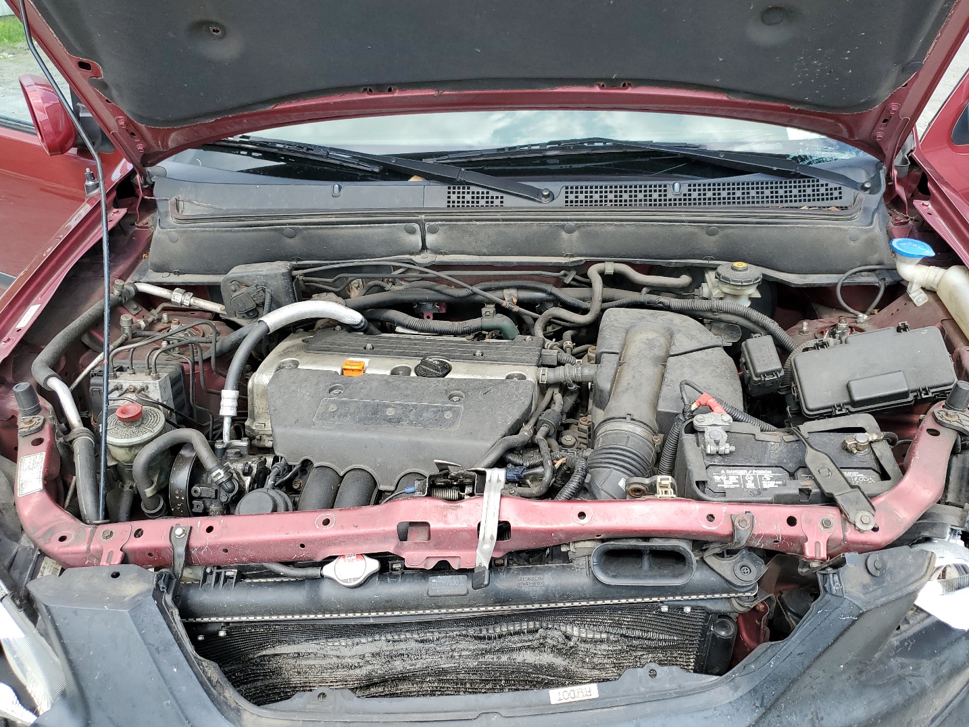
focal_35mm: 29
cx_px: 515
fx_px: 812
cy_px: 376
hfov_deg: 61.6
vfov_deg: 48.2
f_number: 1.5
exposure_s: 1/667
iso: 50
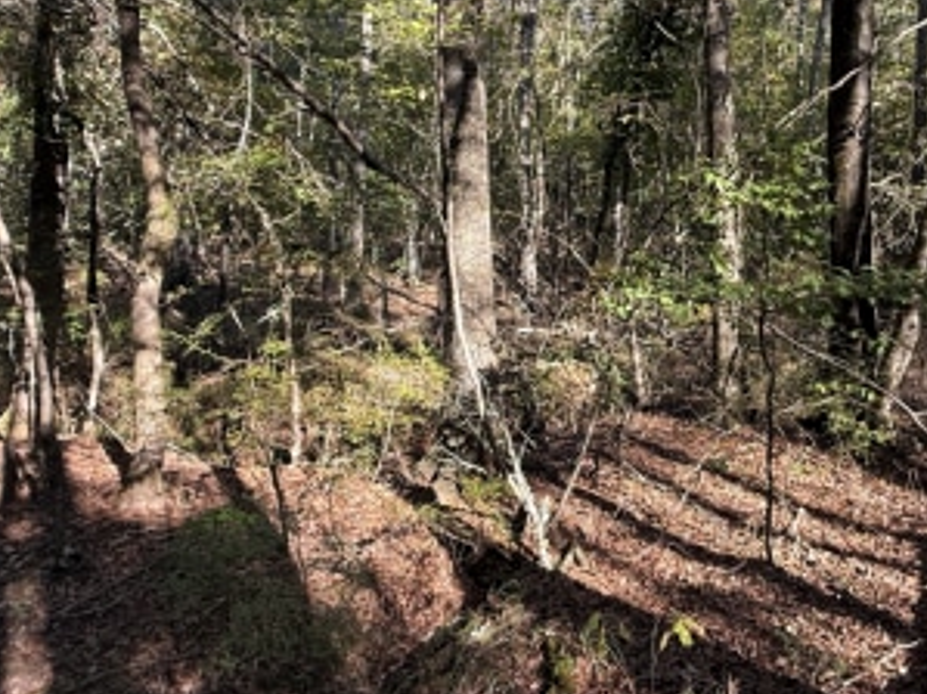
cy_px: 229
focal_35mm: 30
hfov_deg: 58.1
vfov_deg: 46.0
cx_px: 648
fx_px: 803
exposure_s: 1/138
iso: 50
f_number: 2.2
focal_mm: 2.22
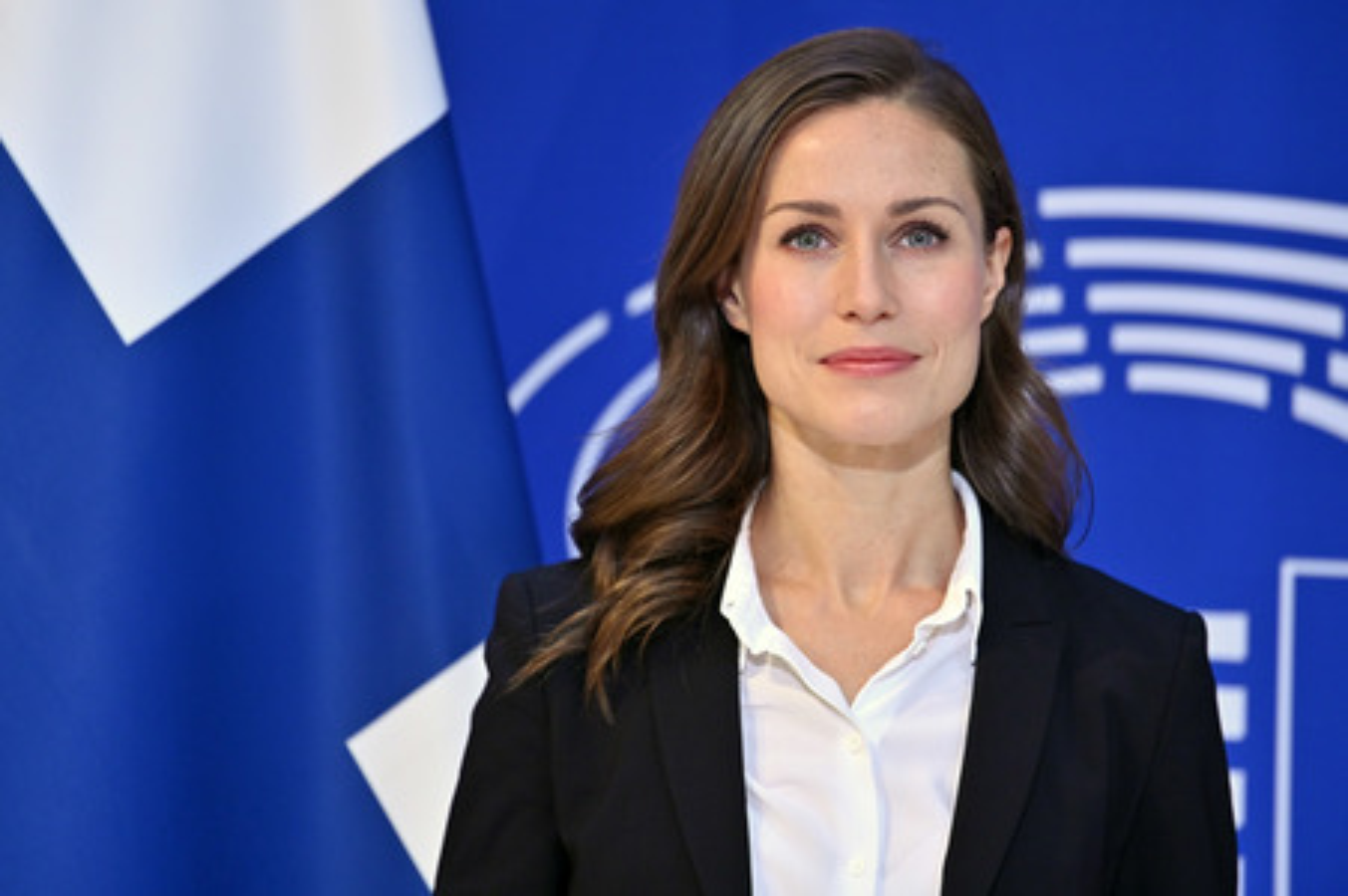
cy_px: 448
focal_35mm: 200
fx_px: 7483
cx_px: 674
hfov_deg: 10.3
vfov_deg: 6.9
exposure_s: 1/800
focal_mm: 200
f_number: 2.8
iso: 2000
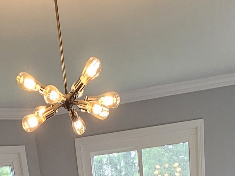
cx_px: 115
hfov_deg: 31.2
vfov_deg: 15.8
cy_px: 391
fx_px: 421
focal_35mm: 62
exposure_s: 1/60
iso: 80
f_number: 2.2
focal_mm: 2.2
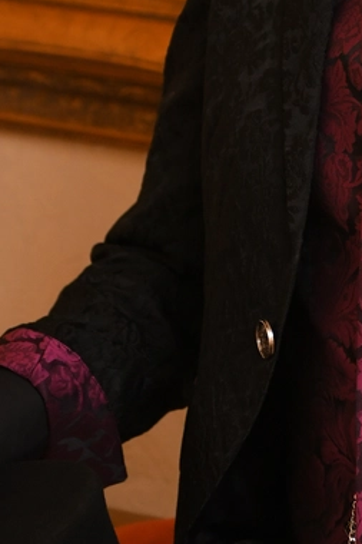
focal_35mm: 221
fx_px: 3336
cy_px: -3
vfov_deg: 9.3
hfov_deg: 6.2
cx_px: 395
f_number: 2.8
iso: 1000
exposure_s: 1/250
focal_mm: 56
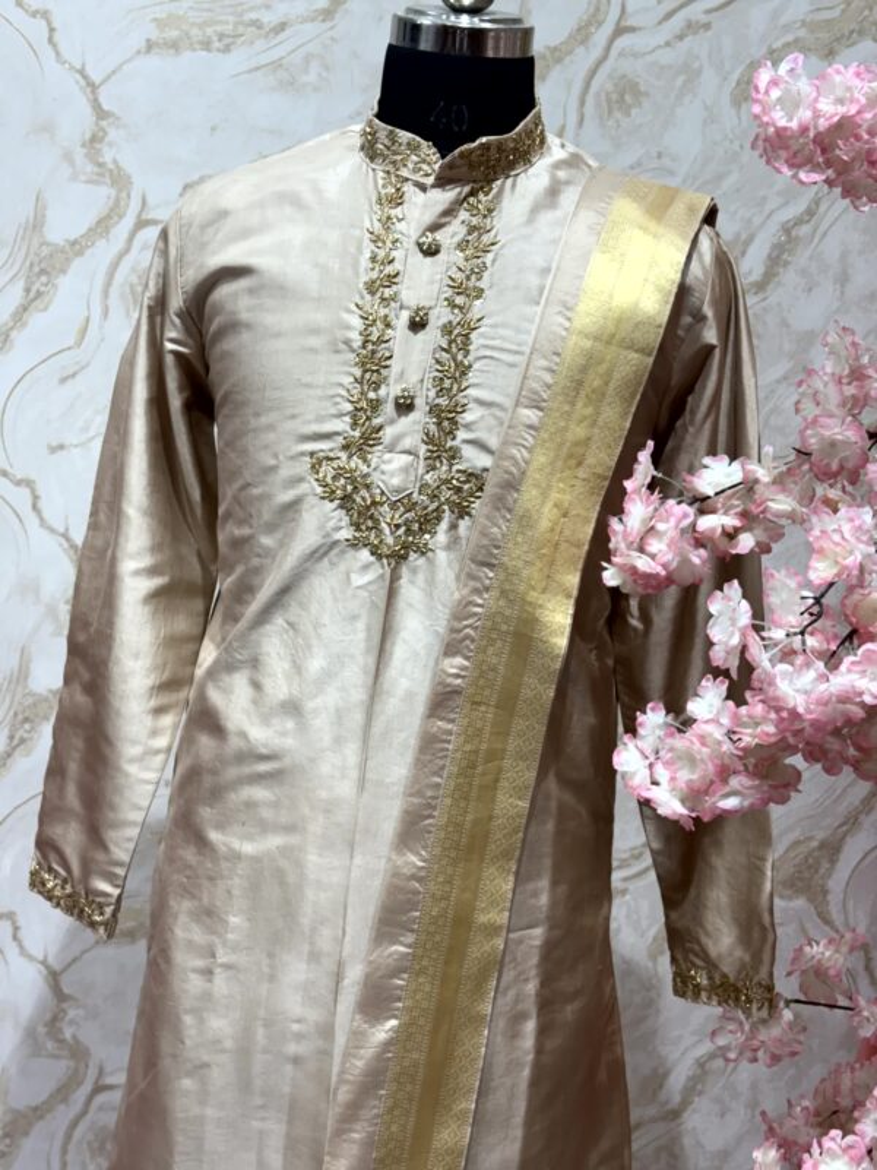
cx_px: 438
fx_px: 1757
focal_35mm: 52
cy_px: 585
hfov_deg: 28.0
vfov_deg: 36.8
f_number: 1.6
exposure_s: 1/100
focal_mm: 5.96
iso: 32
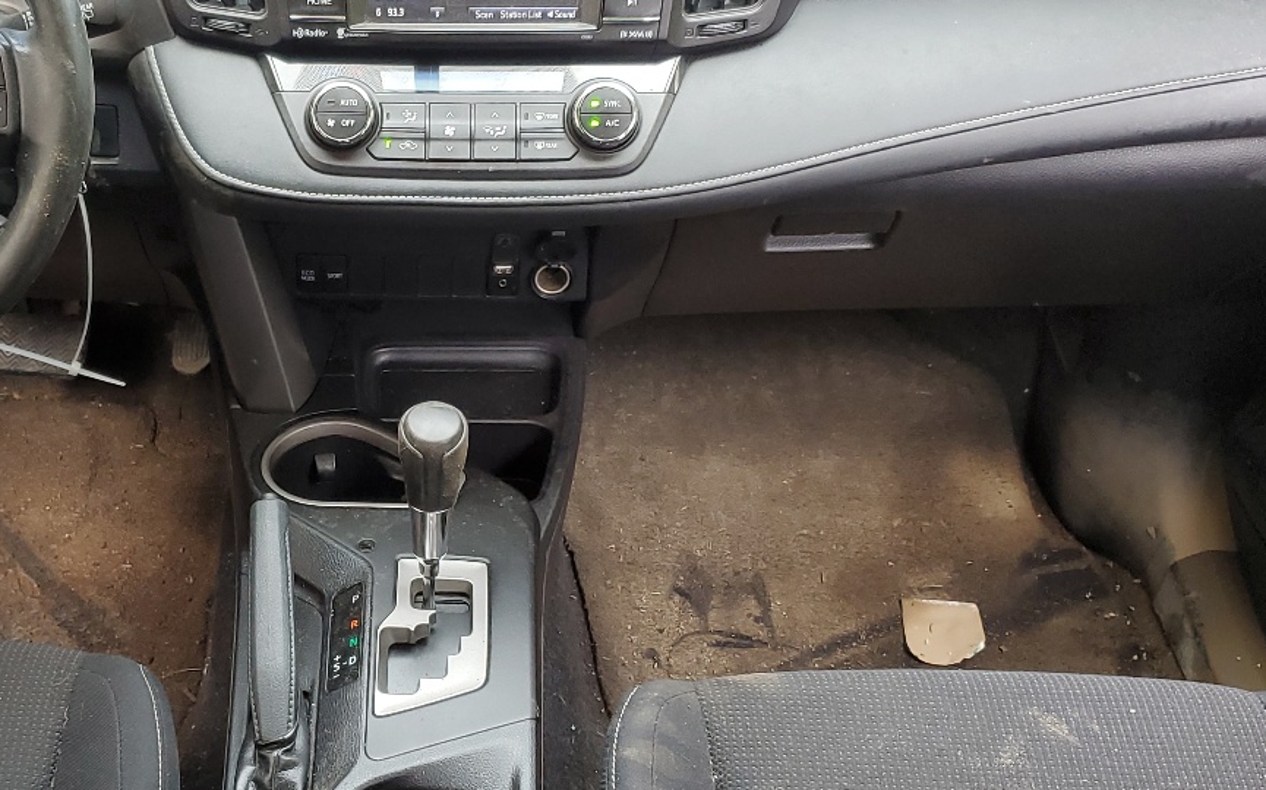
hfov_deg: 39.0
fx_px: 1759
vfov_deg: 25.2
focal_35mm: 51
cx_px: 397
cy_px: 509
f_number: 1.5
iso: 61
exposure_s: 1/60.2
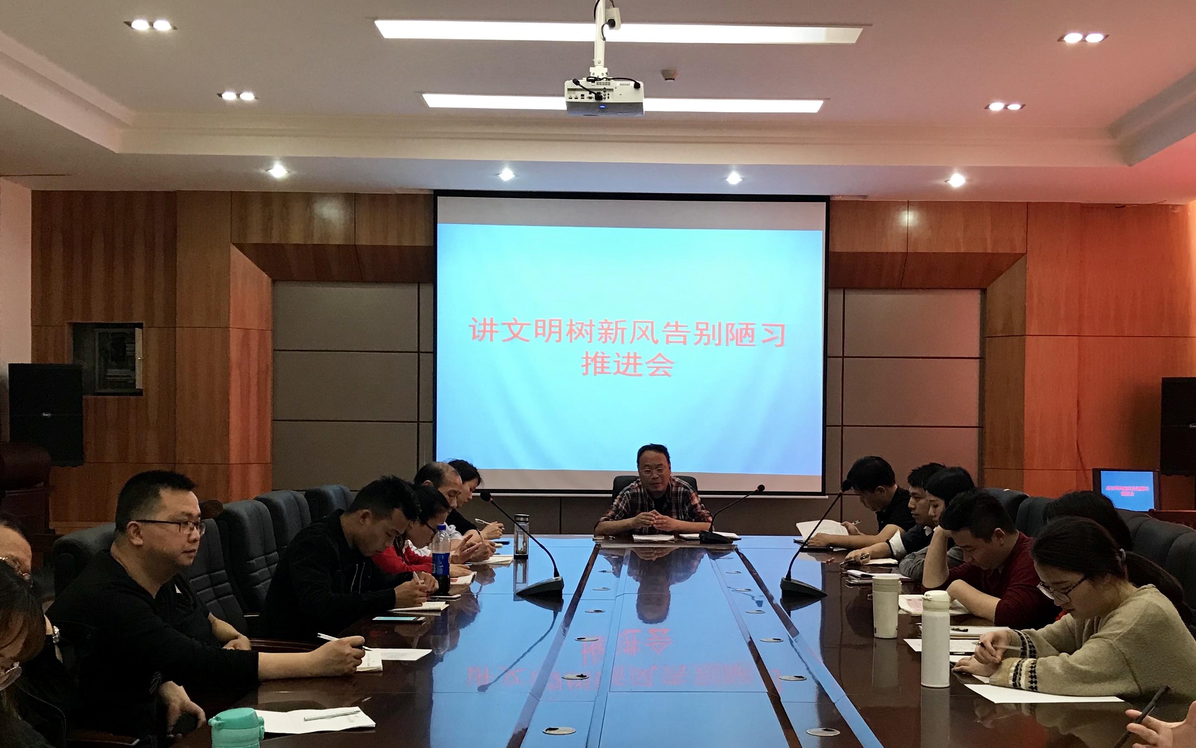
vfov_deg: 30.4
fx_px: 1369
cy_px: 456
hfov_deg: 47.1
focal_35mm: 42
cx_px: 675
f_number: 1.8
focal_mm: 3.99
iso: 40
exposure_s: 1/17
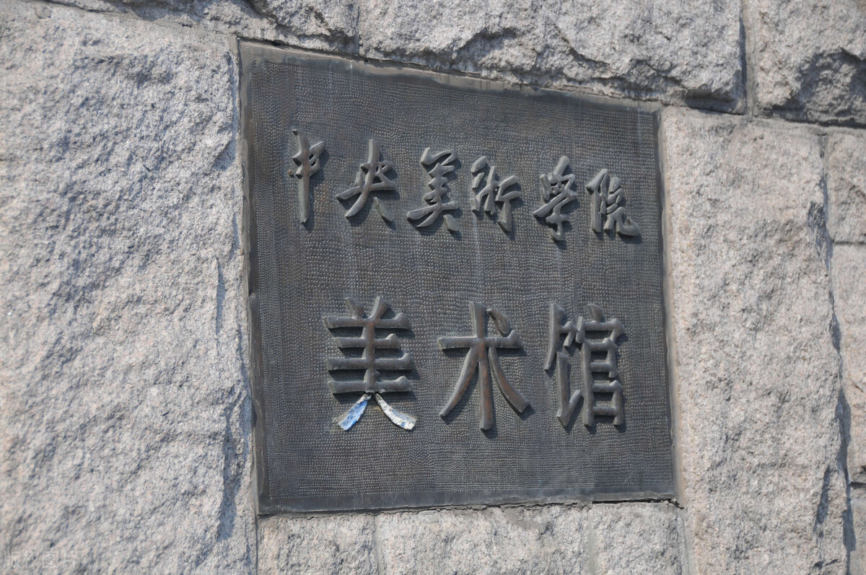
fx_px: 2162
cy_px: 288
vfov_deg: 15.2
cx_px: 433
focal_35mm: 90
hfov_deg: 22.6
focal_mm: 60
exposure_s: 1/400
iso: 200
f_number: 4.8
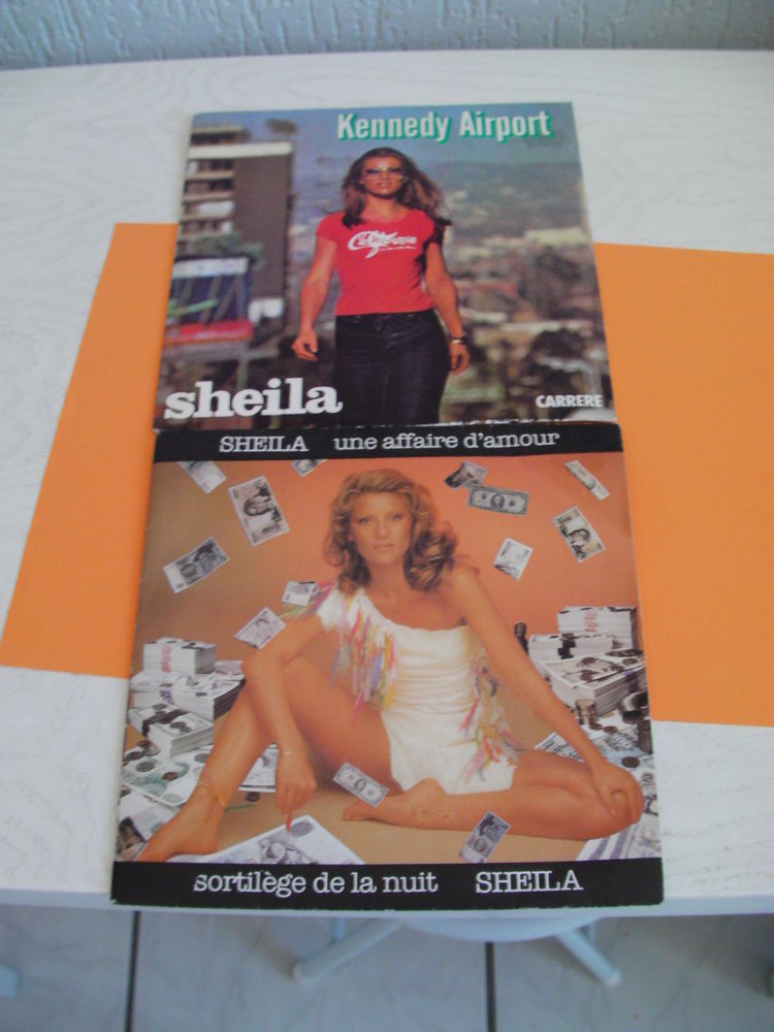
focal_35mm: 38
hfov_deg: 37.7
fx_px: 1133
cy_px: 516
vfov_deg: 49.0
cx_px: 387
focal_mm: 6.3
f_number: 3.5
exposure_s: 1/30
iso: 129
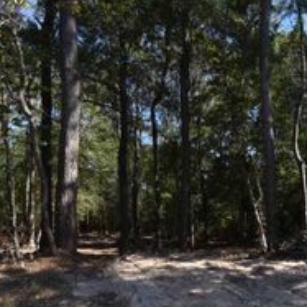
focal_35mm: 34
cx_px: 291
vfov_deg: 46.3
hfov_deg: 43.2
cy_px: 239
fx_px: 341
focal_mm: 10
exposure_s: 1/200
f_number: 6.3
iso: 100
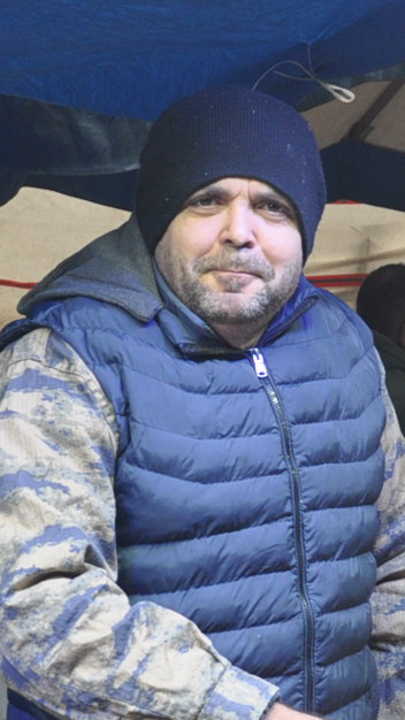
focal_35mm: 113
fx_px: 2154
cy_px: 704
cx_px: 285
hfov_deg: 10.7
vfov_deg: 18.5
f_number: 5.6
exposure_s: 1/125
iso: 400
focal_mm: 21
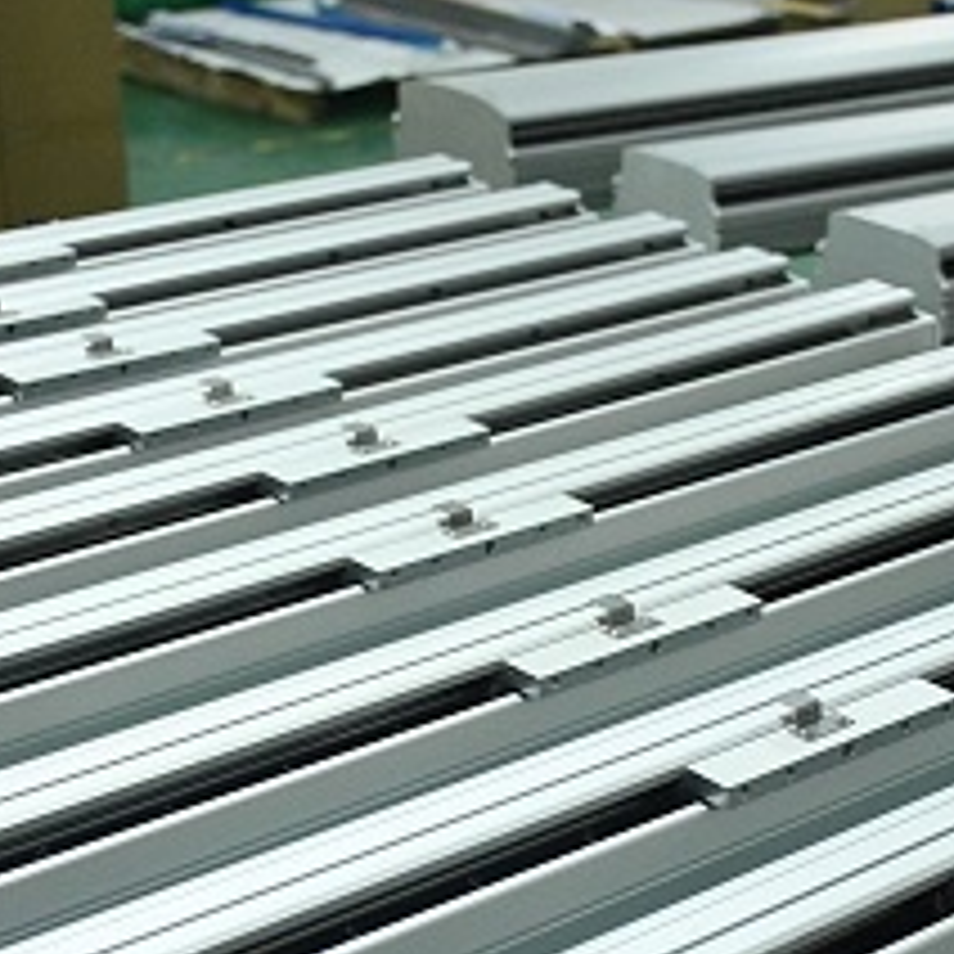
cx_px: 734
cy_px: 731
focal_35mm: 78
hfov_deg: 22.0
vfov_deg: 22.0
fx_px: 2432
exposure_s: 1/100
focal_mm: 26
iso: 4000
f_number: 3.8
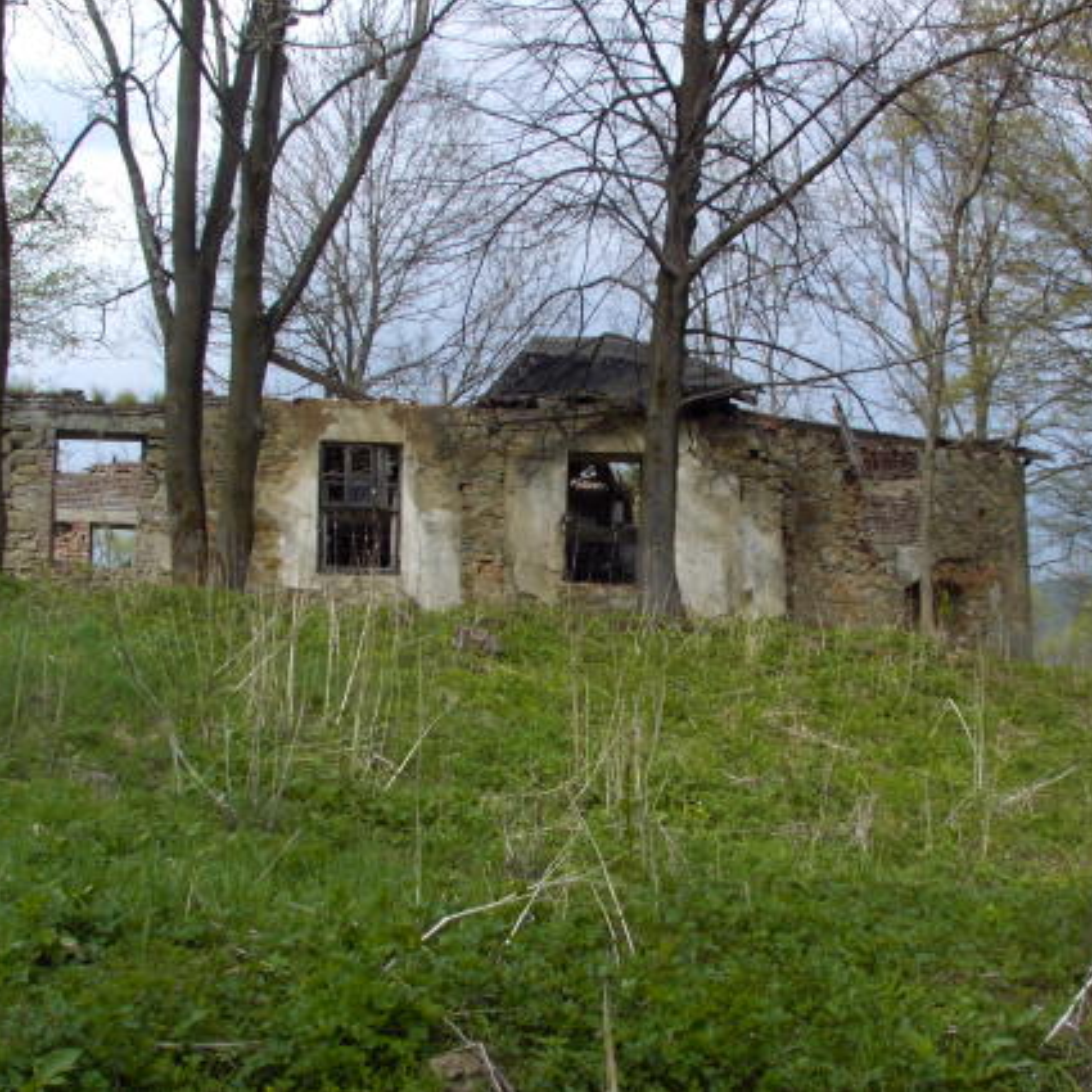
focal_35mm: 51
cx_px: 619
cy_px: 546
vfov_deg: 33.4
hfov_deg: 33.3
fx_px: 1820
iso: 100
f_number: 5.6
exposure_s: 1/260
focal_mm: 6.6
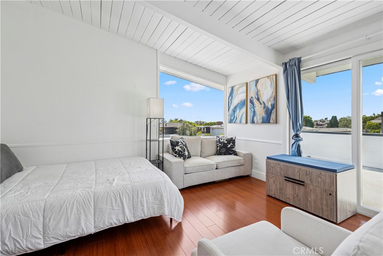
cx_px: 192
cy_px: 128
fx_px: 170
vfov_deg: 73.8
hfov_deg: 96.7
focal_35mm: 16
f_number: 8
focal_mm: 16
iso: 200
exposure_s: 1/160
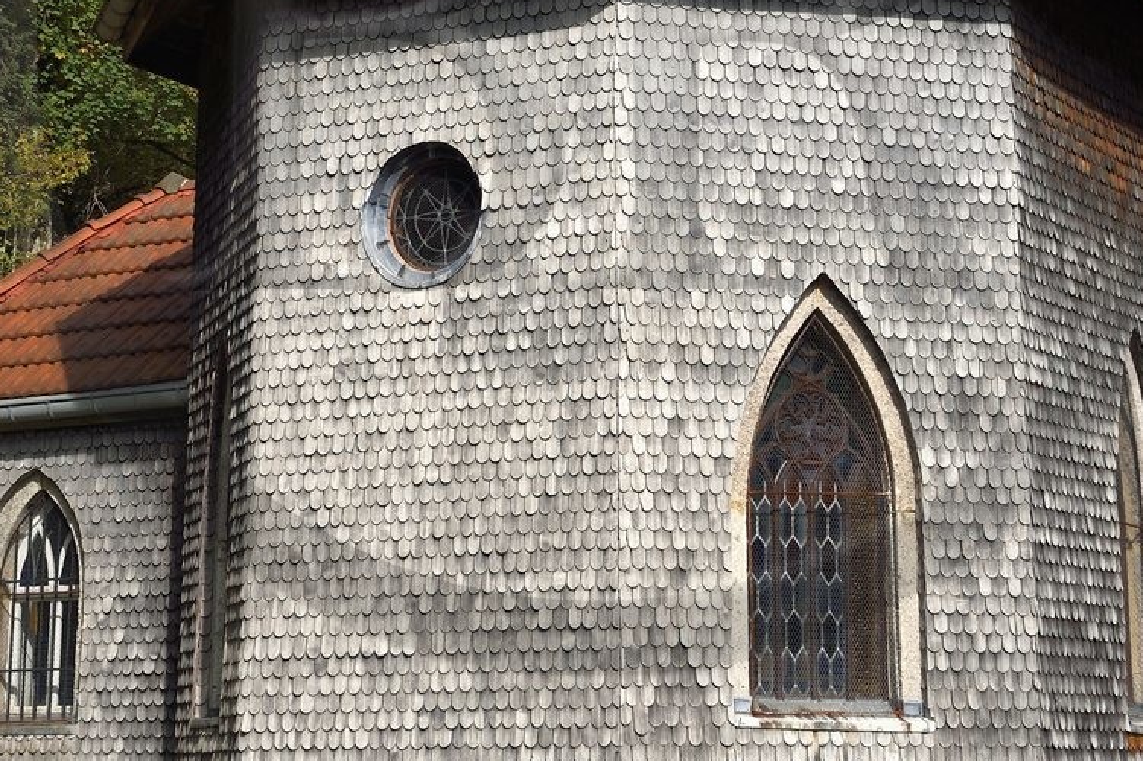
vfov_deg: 13.8
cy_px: 42
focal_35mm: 98
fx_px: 3110
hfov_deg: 20.8
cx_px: 597
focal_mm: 46
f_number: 10
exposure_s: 1/500
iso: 200
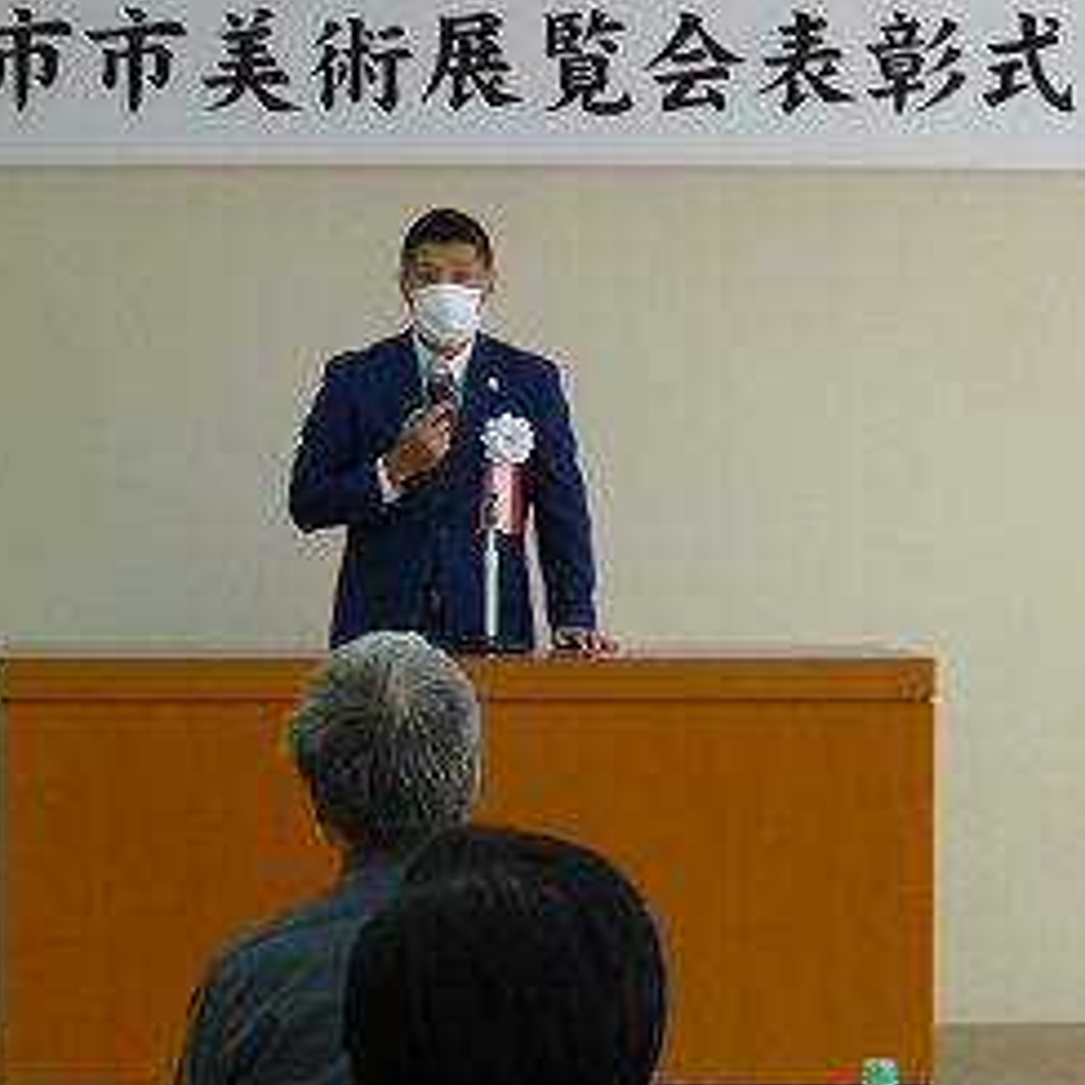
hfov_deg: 12.5
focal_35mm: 140
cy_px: 527
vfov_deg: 12.5
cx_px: 429
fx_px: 4965
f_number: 3.6
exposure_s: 1/50
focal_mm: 9.9
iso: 160
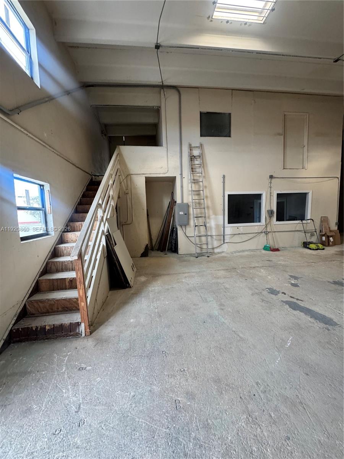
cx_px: 172
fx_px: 186
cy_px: 230
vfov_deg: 102.1
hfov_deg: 85.7
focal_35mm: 14
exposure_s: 1/98
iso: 320
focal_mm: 2.22
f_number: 2.2
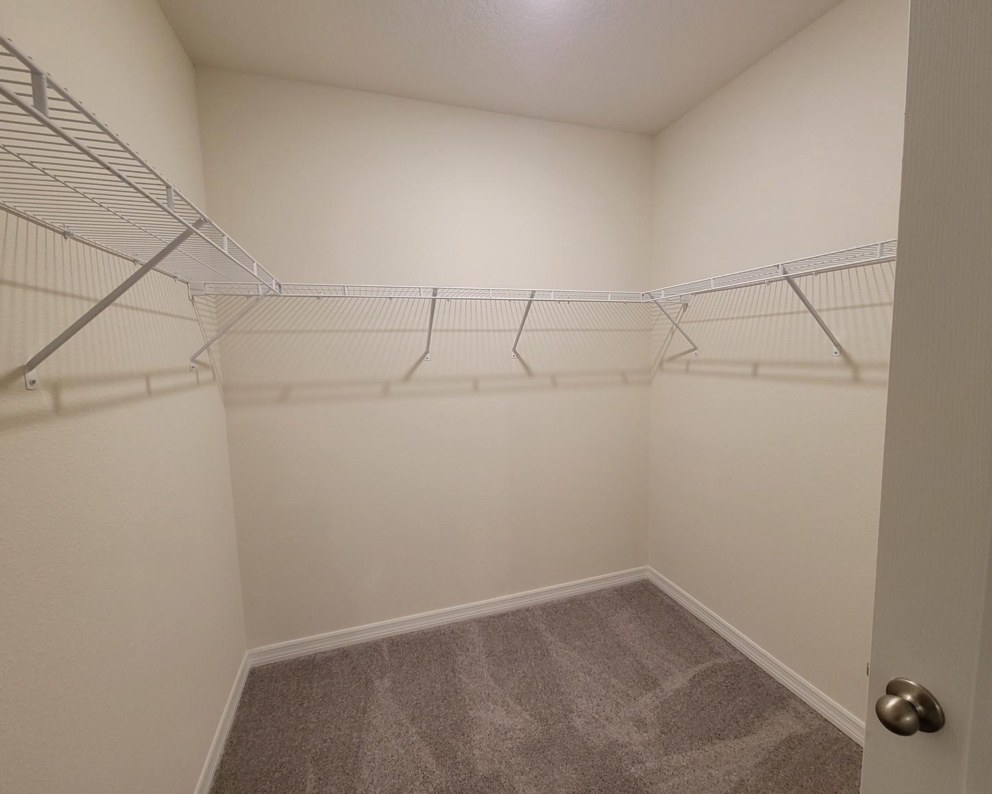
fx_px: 411
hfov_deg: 100.7
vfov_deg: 88.0
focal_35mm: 14
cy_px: 388
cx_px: 515
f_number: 2.2
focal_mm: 2.2
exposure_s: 1/60
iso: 400
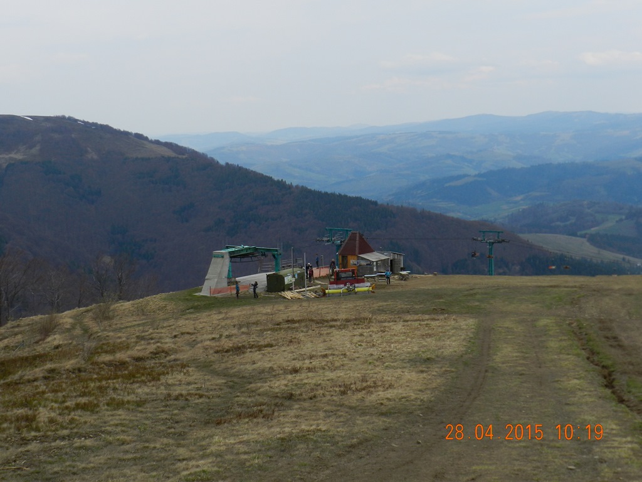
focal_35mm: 53
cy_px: 241
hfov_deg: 36.2
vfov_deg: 27.5
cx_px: 321
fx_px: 983
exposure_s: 1/640
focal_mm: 9.4
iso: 160
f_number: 4.4
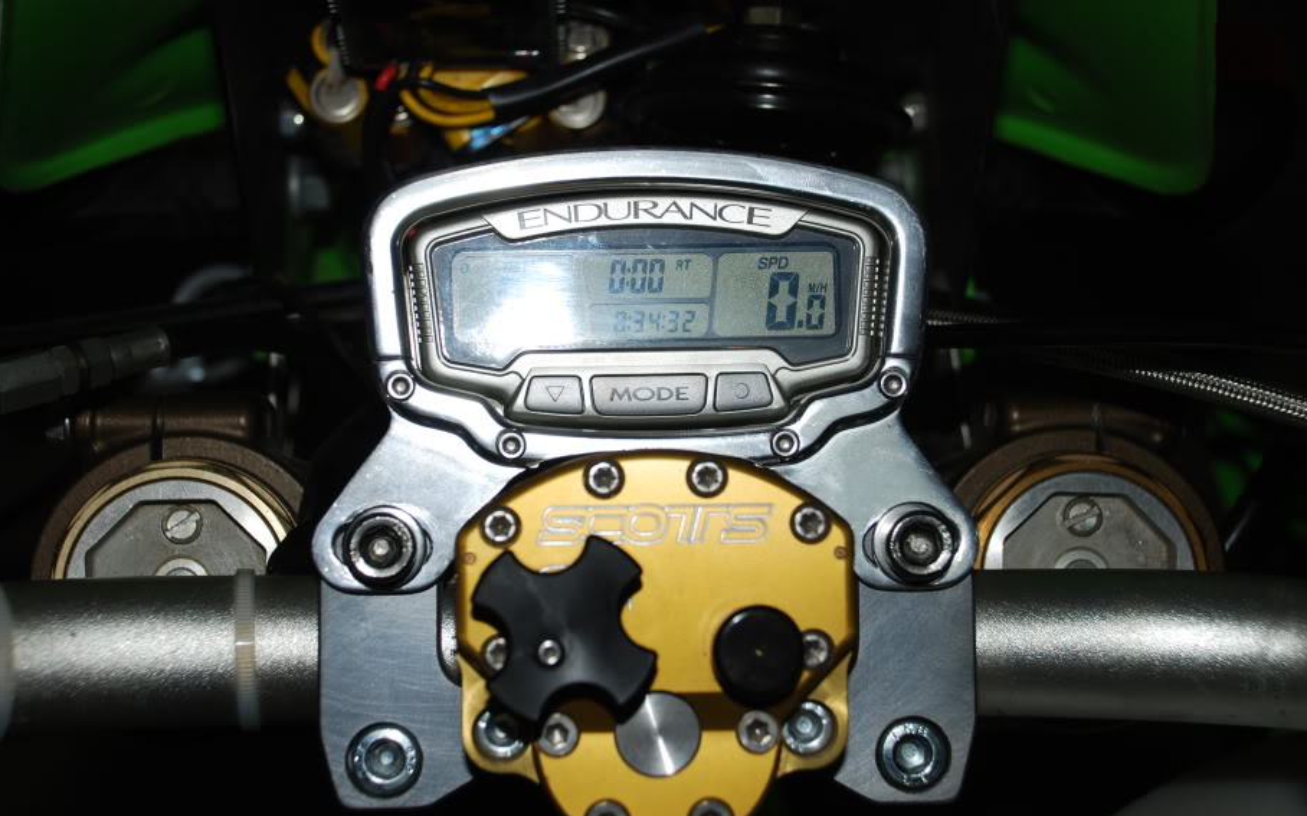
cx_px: 640
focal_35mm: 69
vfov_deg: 18.9
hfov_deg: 29.8
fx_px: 2457
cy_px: 378
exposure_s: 1/125
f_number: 4.5
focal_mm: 40
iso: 100
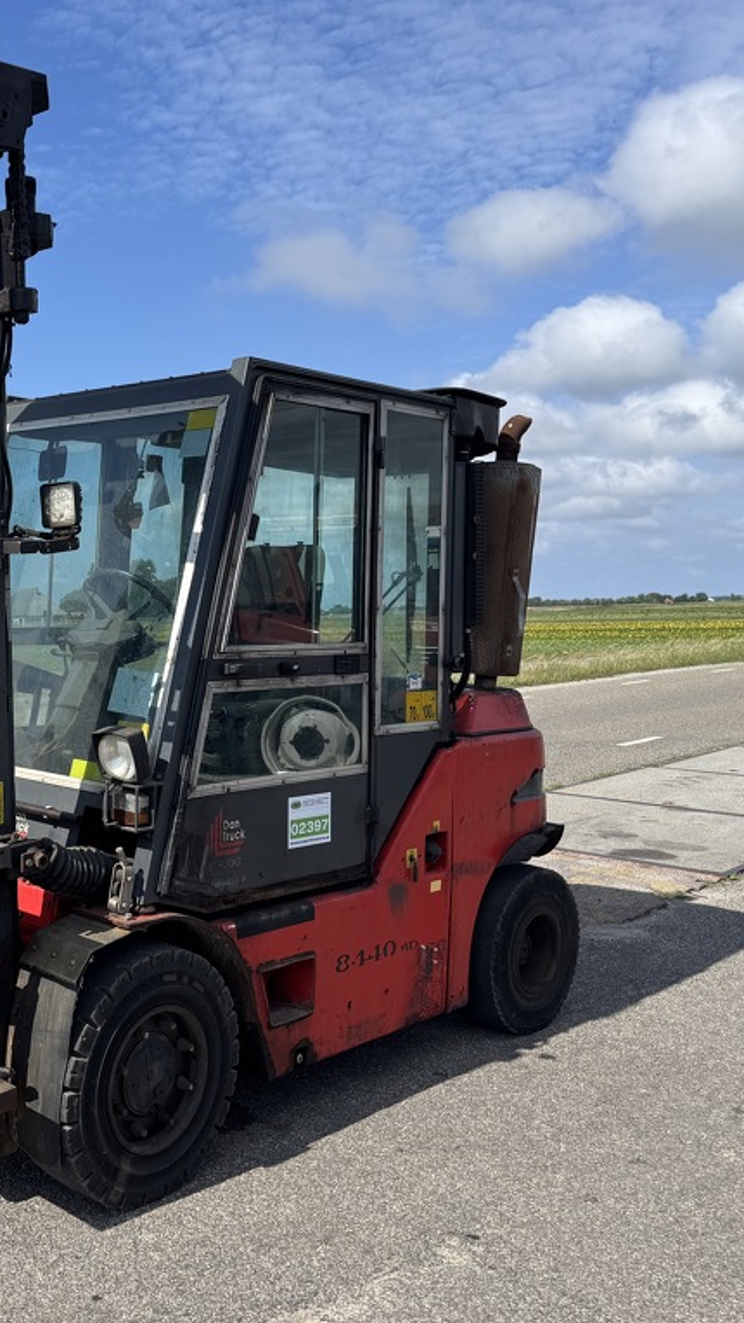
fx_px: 1228
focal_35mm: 35
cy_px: 662
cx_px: 10
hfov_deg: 31.3
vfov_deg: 56.6
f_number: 1.78
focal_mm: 6.76
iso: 80
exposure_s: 1/4608
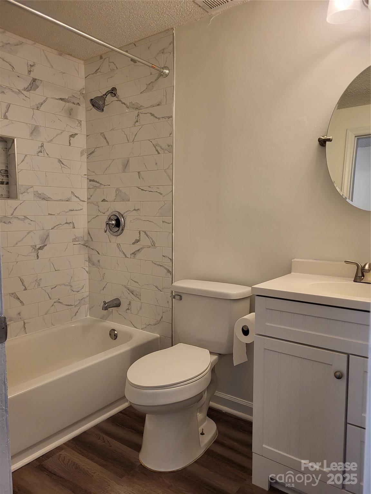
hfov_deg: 53.1
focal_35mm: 26
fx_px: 372
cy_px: 247
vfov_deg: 67.3
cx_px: 186
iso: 160
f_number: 1.8
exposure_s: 1/120
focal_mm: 5.4
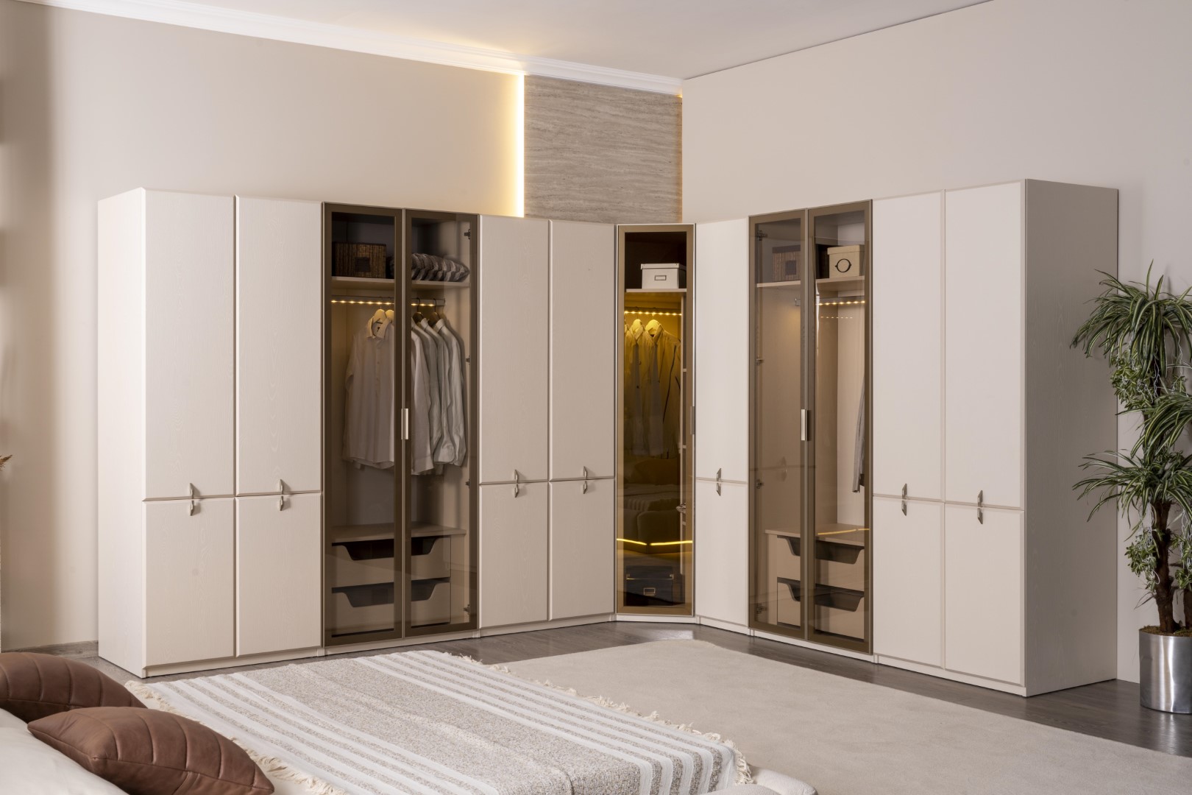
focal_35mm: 42
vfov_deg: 31.9
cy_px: 398
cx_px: 596
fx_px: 1391
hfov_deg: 46.4
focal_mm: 42
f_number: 14
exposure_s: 1
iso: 100
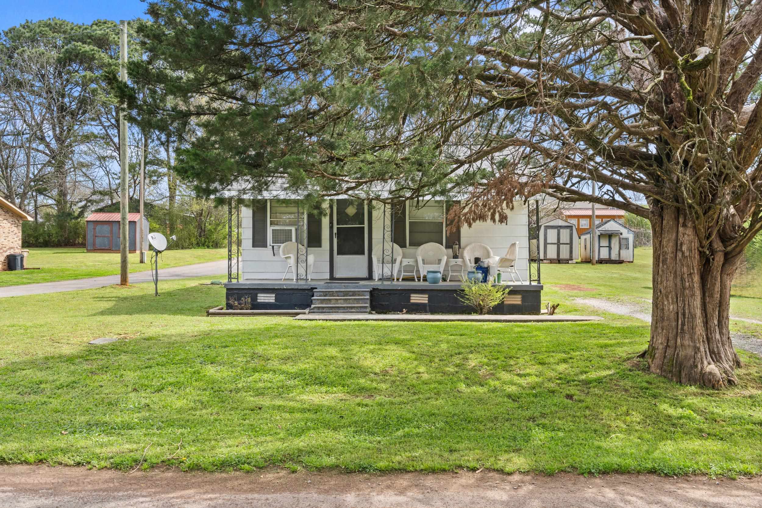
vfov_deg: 40.6
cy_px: 254
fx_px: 688
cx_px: 381
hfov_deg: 58.0
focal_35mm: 32
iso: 100
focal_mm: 32.5
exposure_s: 1/8
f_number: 11
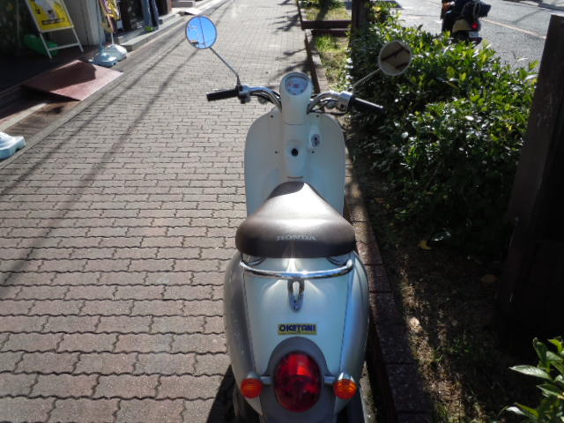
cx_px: 282
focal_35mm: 28
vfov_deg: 49.7
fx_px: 456
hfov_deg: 63.4
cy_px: 212
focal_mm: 5
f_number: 3.7
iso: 100
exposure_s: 1/500
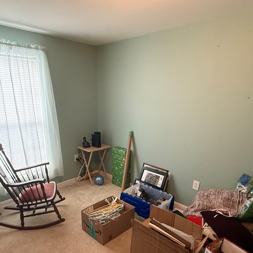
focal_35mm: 24
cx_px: 119
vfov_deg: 63.8
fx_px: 198
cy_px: 163
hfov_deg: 65.0
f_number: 2.2
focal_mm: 2.22
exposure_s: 1/60
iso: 400
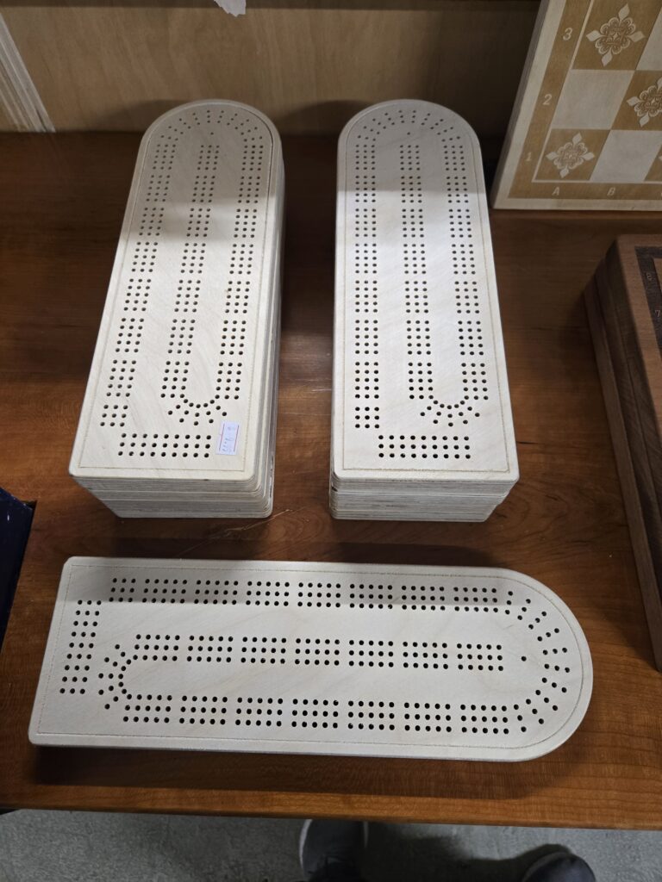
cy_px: 441
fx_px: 586
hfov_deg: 58.9
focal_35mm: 23
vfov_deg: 73.9
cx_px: 331
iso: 320
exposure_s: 1/120
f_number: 1.8
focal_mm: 5.4
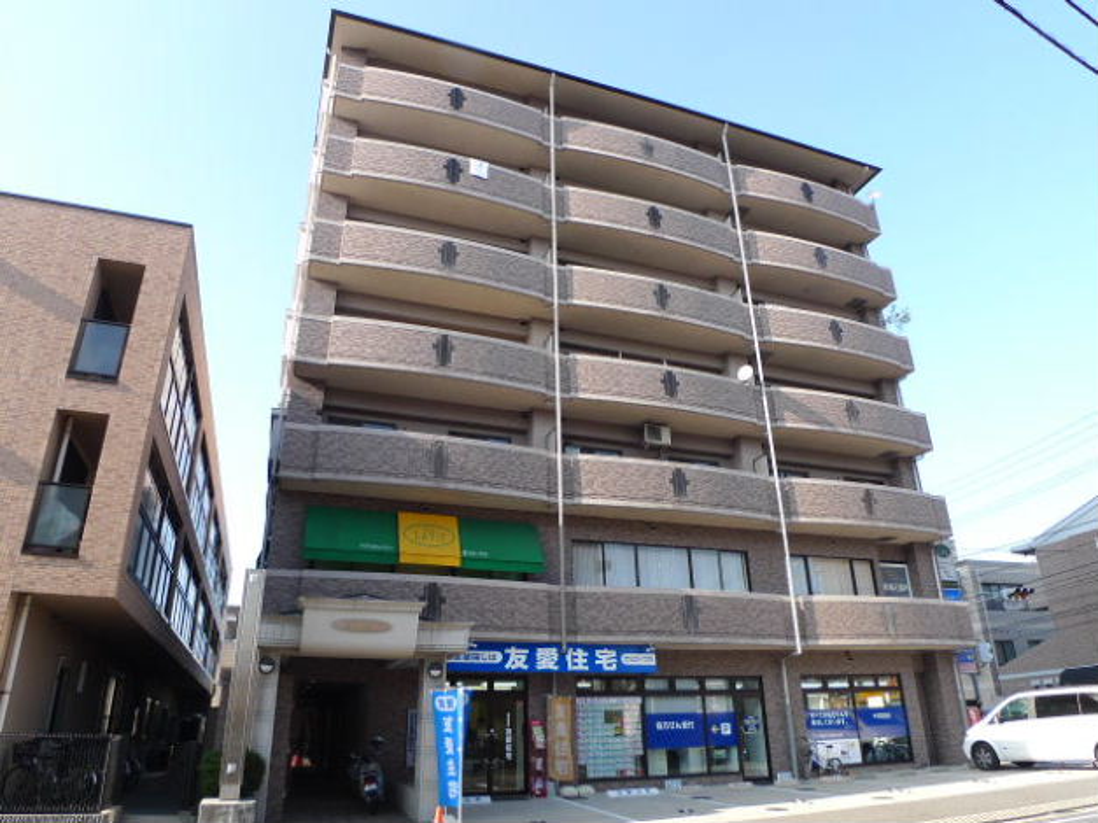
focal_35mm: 30
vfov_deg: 46.8
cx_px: 549
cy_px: 412
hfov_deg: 60.0
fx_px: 951
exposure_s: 1/320
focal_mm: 5.1
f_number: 2.8
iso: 80
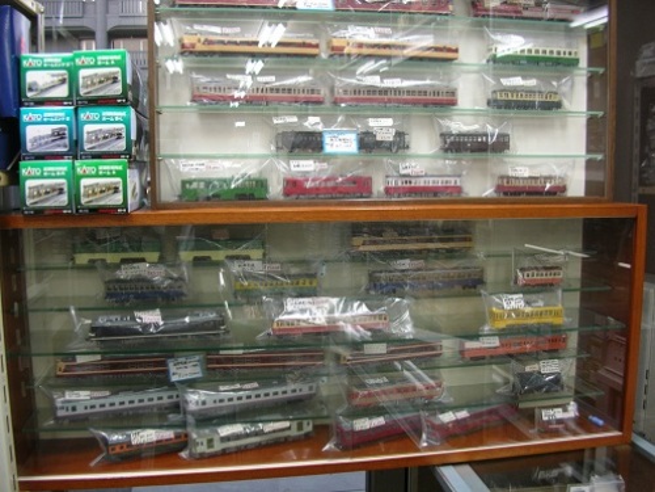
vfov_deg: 40.7
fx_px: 662
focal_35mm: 35
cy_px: 246
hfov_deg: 52.6
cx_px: 328
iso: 50
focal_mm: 5.8
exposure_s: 1/7.4
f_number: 2.8
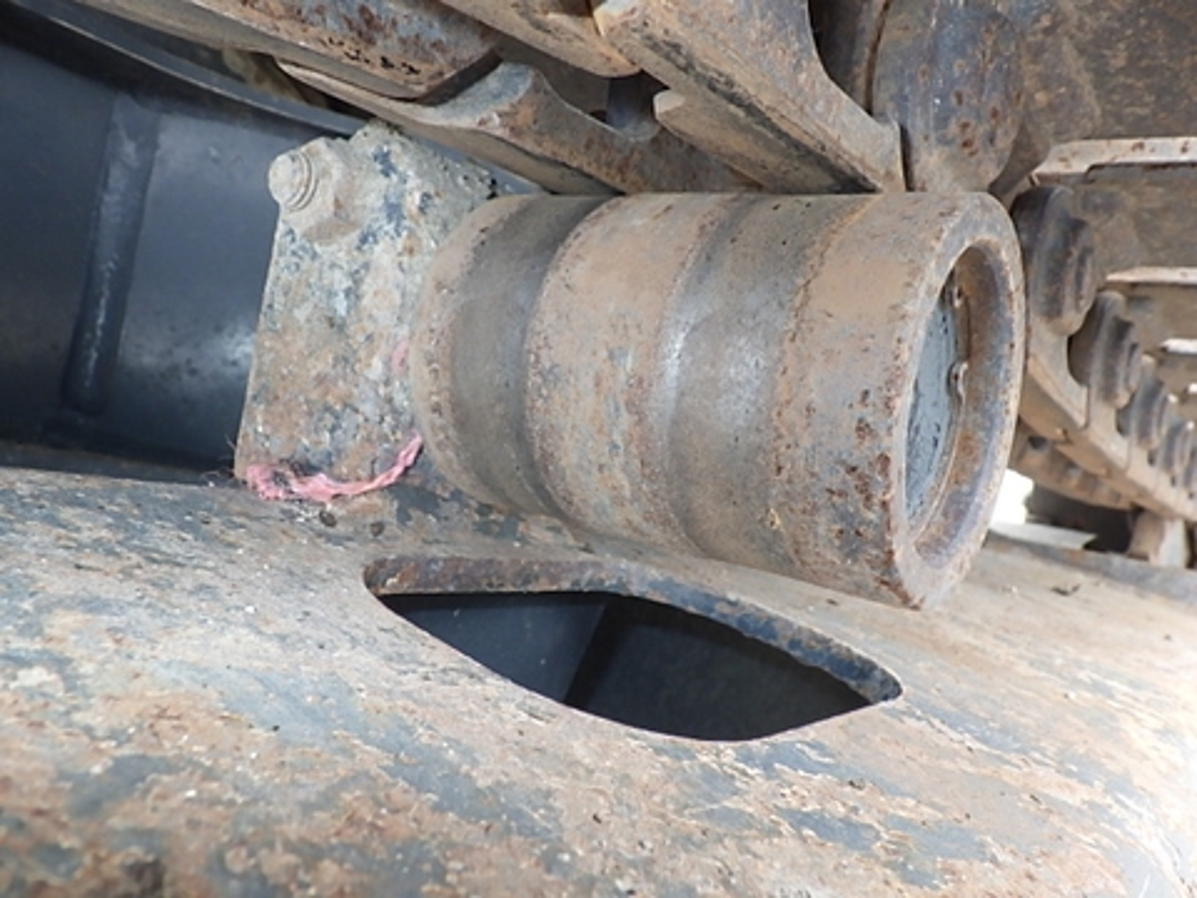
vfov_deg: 49.7
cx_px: 598
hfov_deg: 63.4
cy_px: 449
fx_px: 968
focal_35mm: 28
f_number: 4.2
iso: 250
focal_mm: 5
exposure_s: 1/40
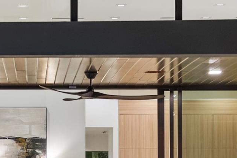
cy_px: 171
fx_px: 1080
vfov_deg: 8.3
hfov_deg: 12.4
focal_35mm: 164
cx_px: -8
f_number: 2
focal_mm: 50
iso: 500
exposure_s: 1/10
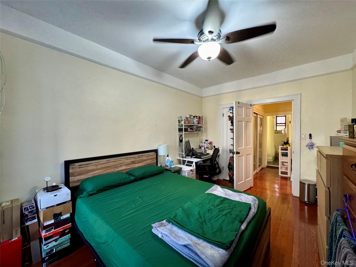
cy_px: 134
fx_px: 144
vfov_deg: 85.7
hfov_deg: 102.1
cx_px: 178
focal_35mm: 14
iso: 320
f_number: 2.2
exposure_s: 1/60
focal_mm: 2.22
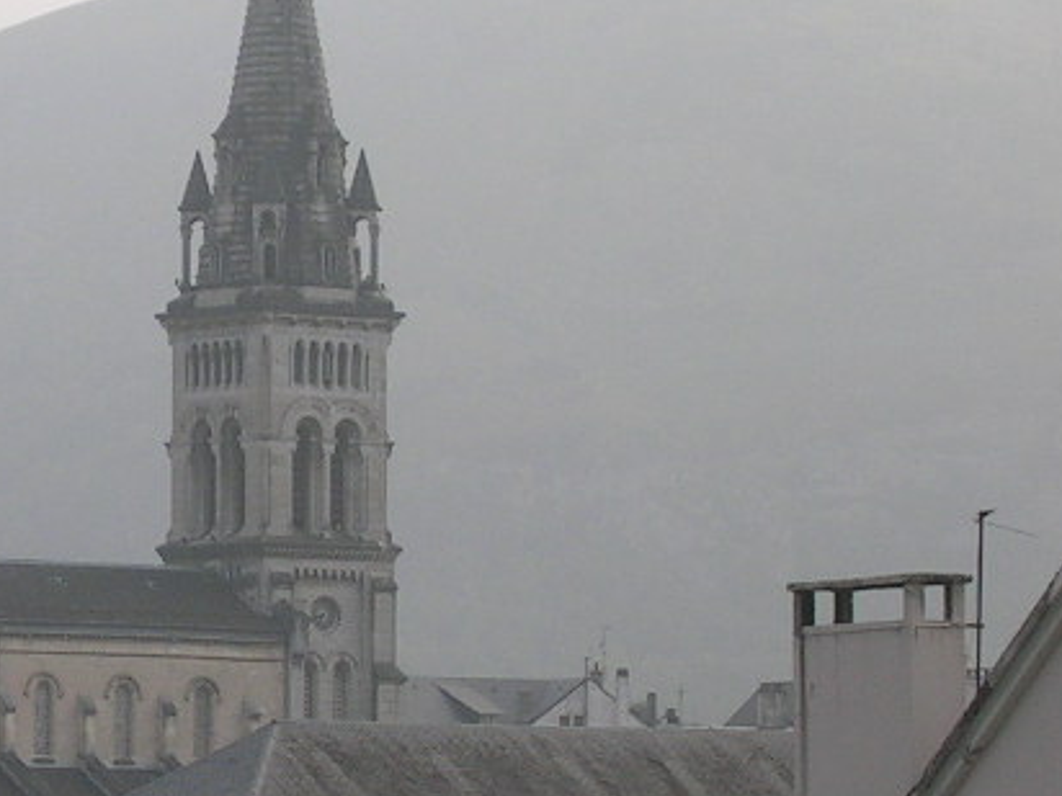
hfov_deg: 7.5
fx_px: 8007
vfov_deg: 5.7
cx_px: -219
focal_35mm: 261
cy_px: 489
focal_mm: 16.2
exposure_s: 1/285
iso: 50
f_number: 4.9
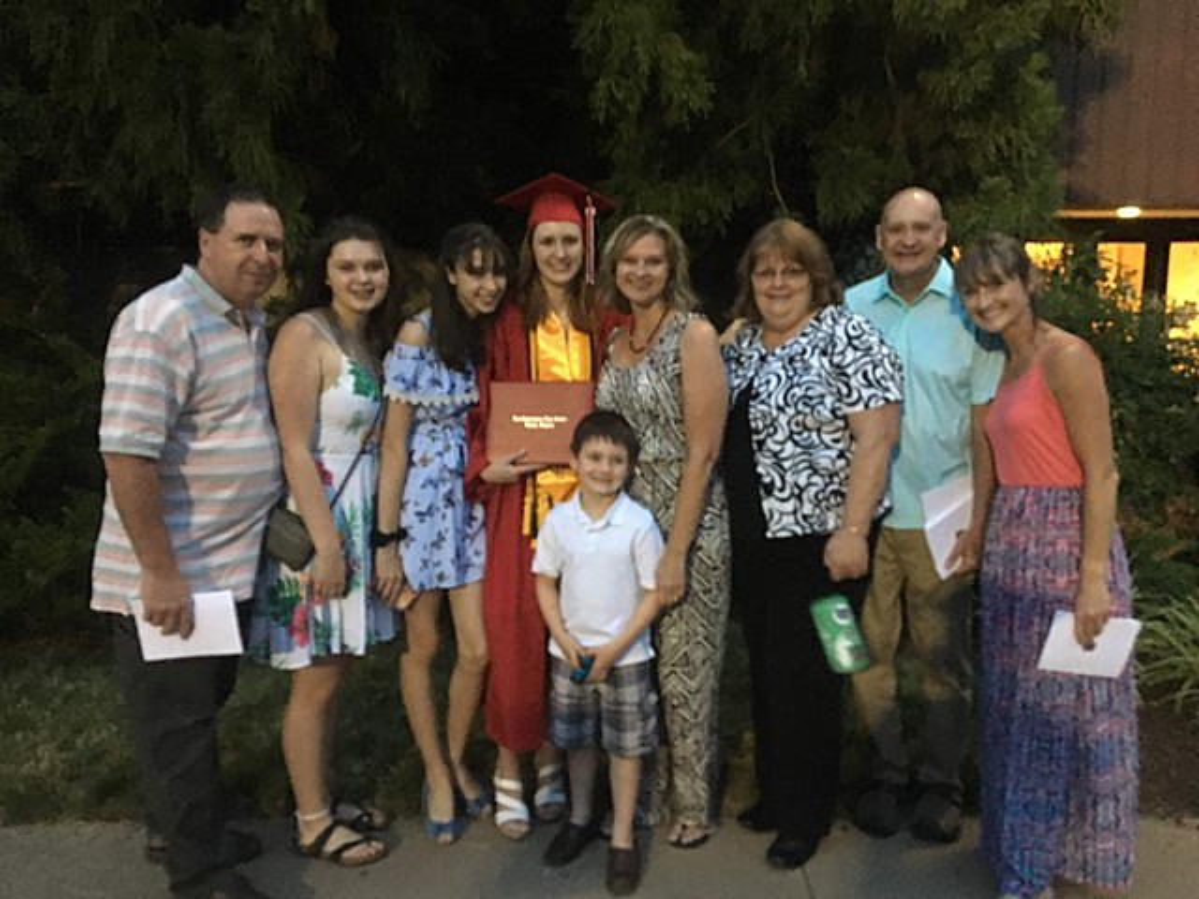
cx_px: 600
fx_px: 1004
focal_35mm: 29
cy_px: 450
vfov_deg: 48.2
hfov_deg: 61.7
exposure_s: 1/15
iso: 500
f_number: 2.2
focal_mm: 4.15
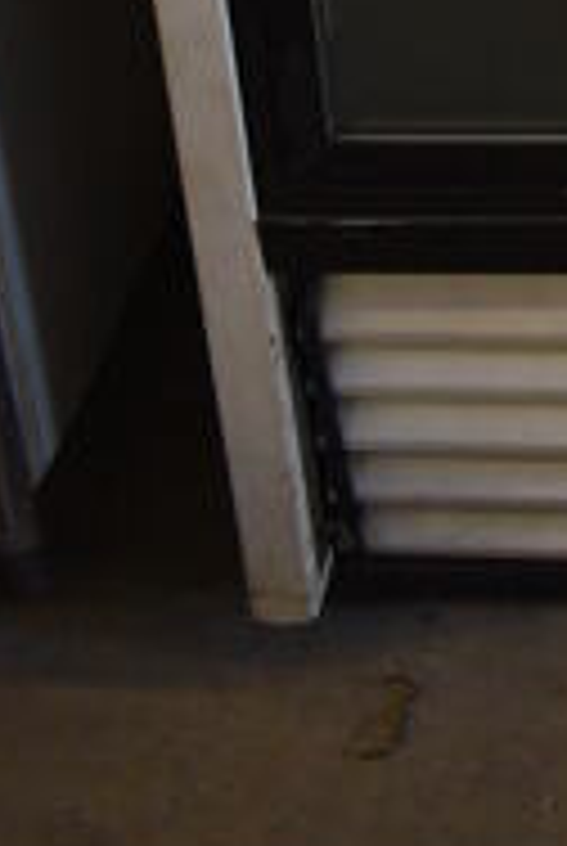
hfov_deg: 9.6
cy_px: -1073
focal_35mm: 131
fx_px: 3083
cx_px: 1246
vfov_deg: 12.7
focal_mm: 18
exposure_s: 1/200
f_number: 3.5
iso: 800
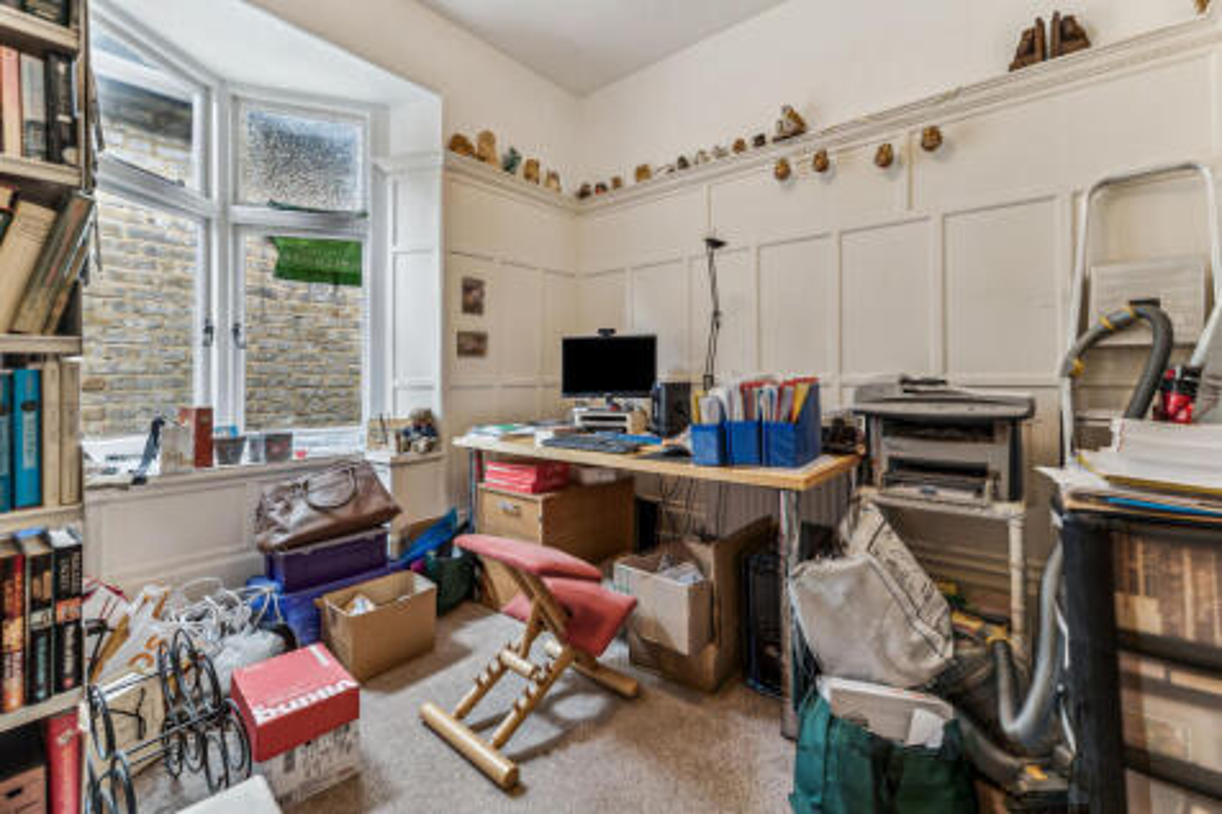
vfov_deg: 77.3
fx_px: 509
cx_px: 611
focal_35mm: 15
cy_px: 407
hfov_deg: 100.4
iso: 200
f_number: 2.8
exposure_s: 1/25
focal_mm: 10
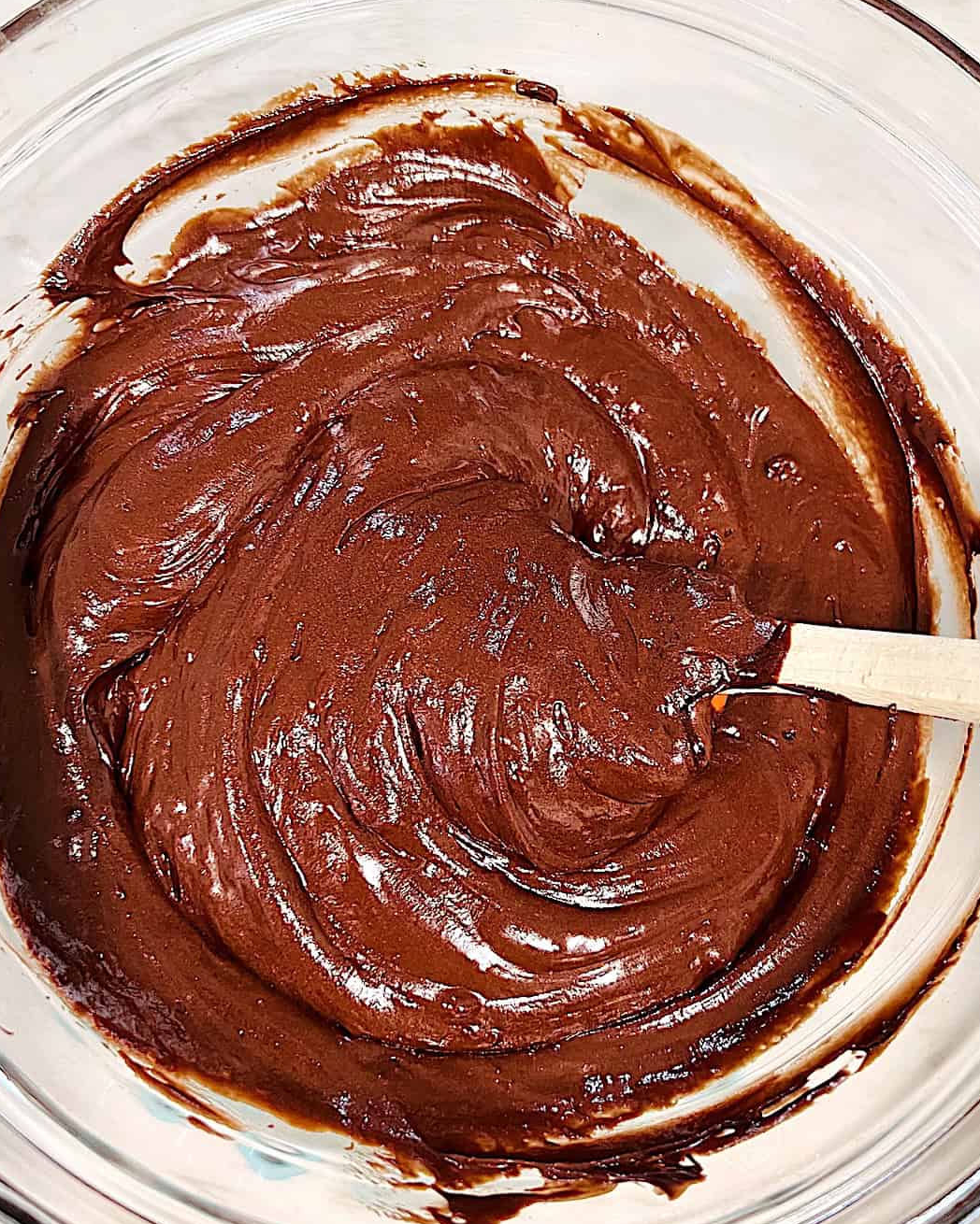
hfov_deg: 47.1
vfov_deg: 57.2
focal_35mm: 31
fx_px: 1124
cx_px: 508
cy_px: 638
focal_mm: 5.7
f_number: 1.5
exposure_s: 1/60
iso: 200
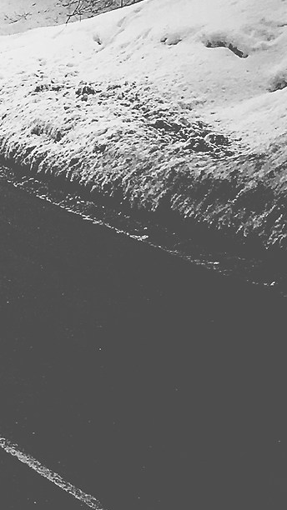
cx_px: -284
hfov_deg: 9.2
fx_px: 1679
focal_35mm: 124
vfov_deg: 17.1
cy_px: 65
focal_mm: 4.15
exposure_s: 1/894
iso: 25
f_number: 2.2
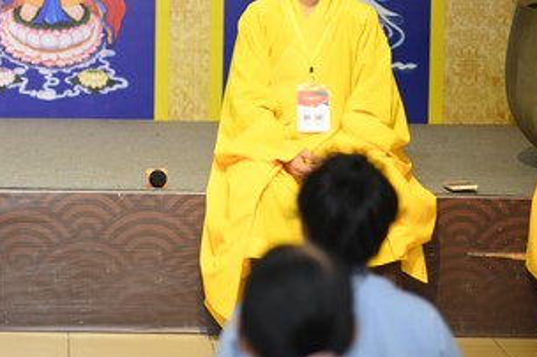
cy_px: -14
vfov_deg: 7.5
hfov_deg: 11.2
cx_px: -21
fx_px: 2712
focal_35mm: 182
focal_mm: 85
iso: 1250
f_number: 2.5
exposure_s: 1/160
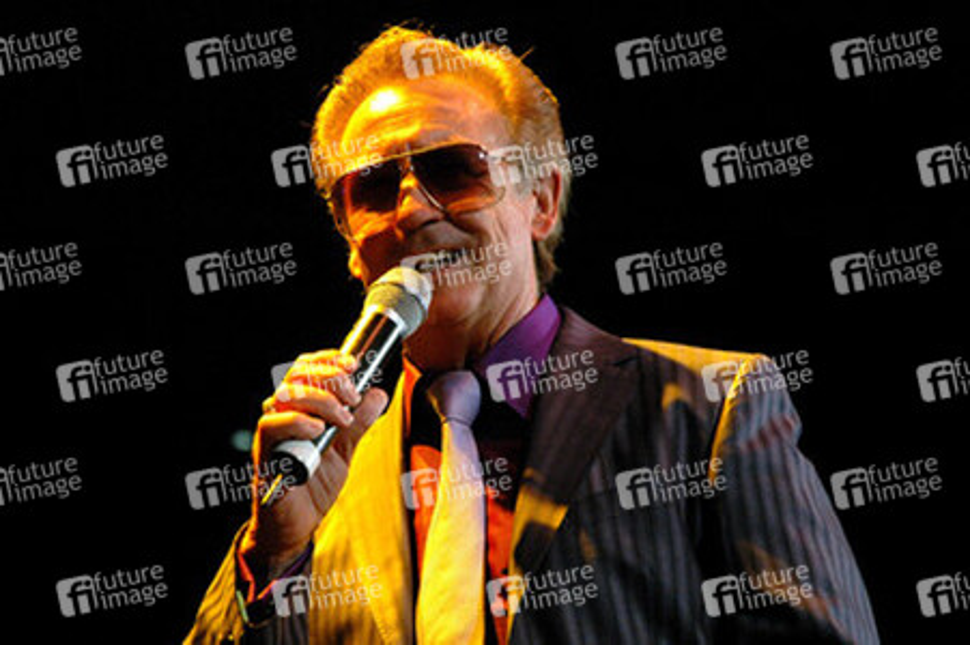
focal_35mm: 128
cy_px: 322
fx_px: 3433
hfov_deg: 16.1
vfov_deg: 10.7
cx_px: 485
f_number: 4.5
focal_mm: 85
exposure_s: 1/80
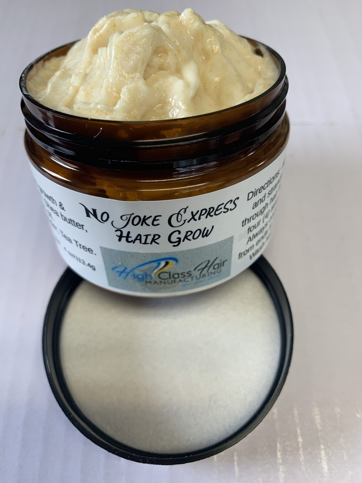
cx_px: 181
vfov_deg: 67.3
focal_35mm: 26
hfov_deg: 53.1
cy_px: 242
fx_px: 363
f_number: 1.8
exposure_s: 1/120
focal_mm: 4.25
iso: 80
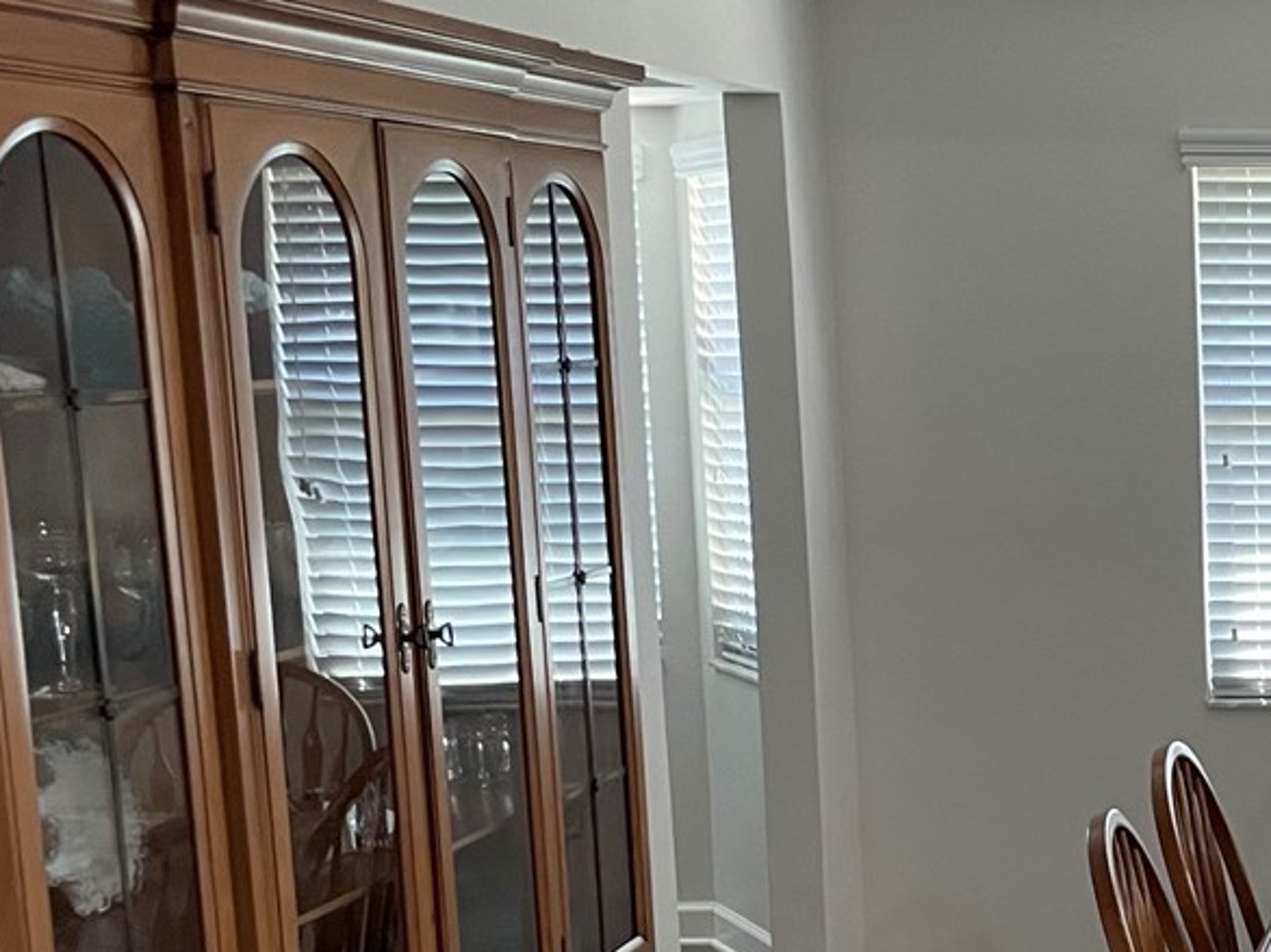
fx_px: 2606
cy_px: 733
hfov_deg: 24.7
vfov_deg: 20.5
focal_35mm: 71
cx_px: 1538
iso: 100
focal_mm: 4.2
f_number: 1.6
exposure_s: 1/60
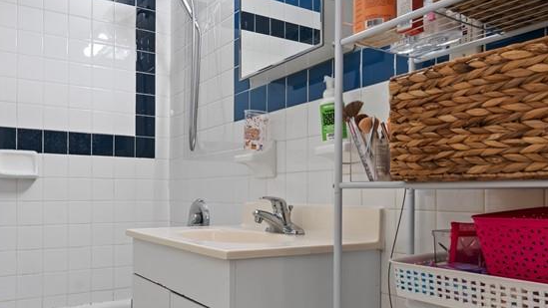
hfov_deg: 65.3
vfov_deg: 39.7
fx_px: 421
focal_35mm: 29
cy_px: 207
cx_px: 214
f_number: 10
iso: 200
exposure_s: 1
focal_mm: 14
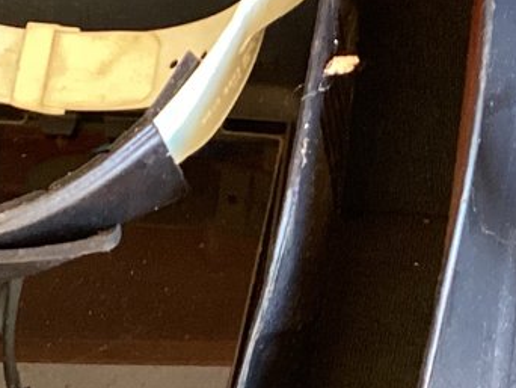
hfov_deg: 14.3
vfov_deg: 10.8
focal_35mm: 137
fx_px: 2044
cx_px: 456
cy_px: 199
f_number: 2.4
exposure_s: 1/50
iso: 250
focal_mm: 3.3
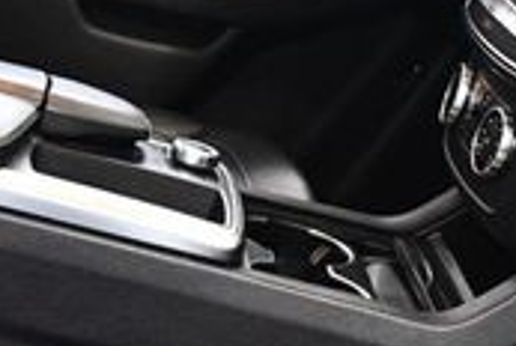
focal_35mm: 133
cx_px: 60
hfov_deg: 15.2
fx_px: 1910
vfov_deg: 10.4
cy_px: 170
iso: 3200
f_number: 3.5
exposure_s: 1/125
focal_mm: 18
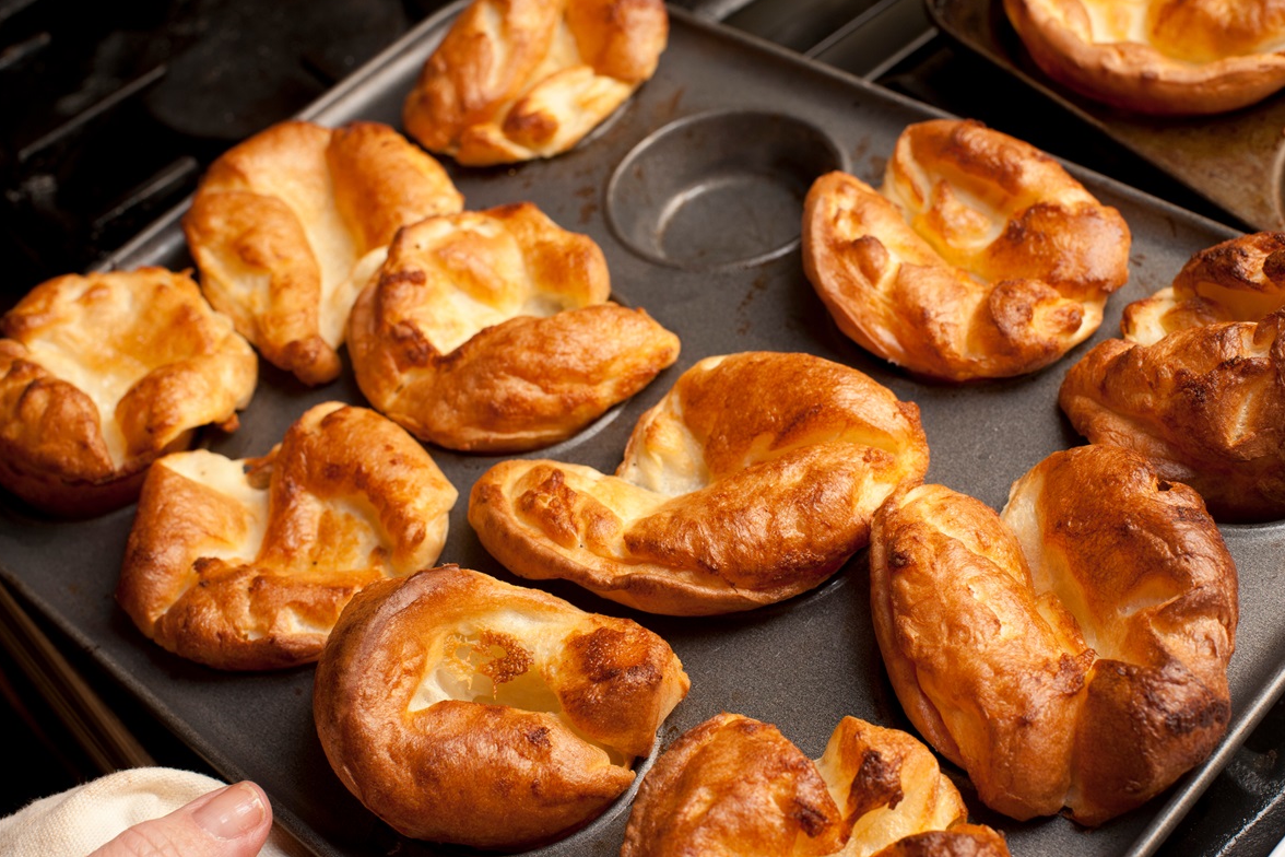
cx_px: 630
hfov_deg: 38.9
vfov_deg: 26.5
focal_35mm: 51
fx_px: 1820
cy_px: 422
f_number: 8
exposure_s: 1/60
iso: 200
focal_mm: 50
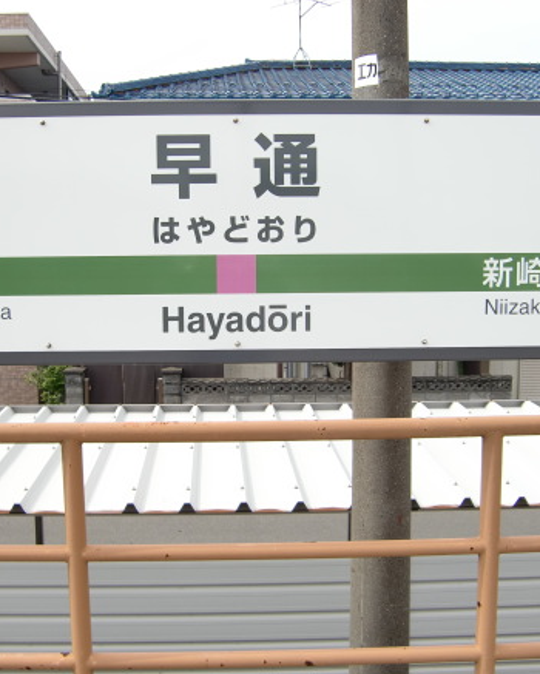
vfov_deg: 45.8
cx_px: 233
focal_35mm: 40
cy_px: 341
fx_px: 799
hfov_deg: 37.3
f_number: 2.6
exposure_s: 1/800
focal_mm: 4.9
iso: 64
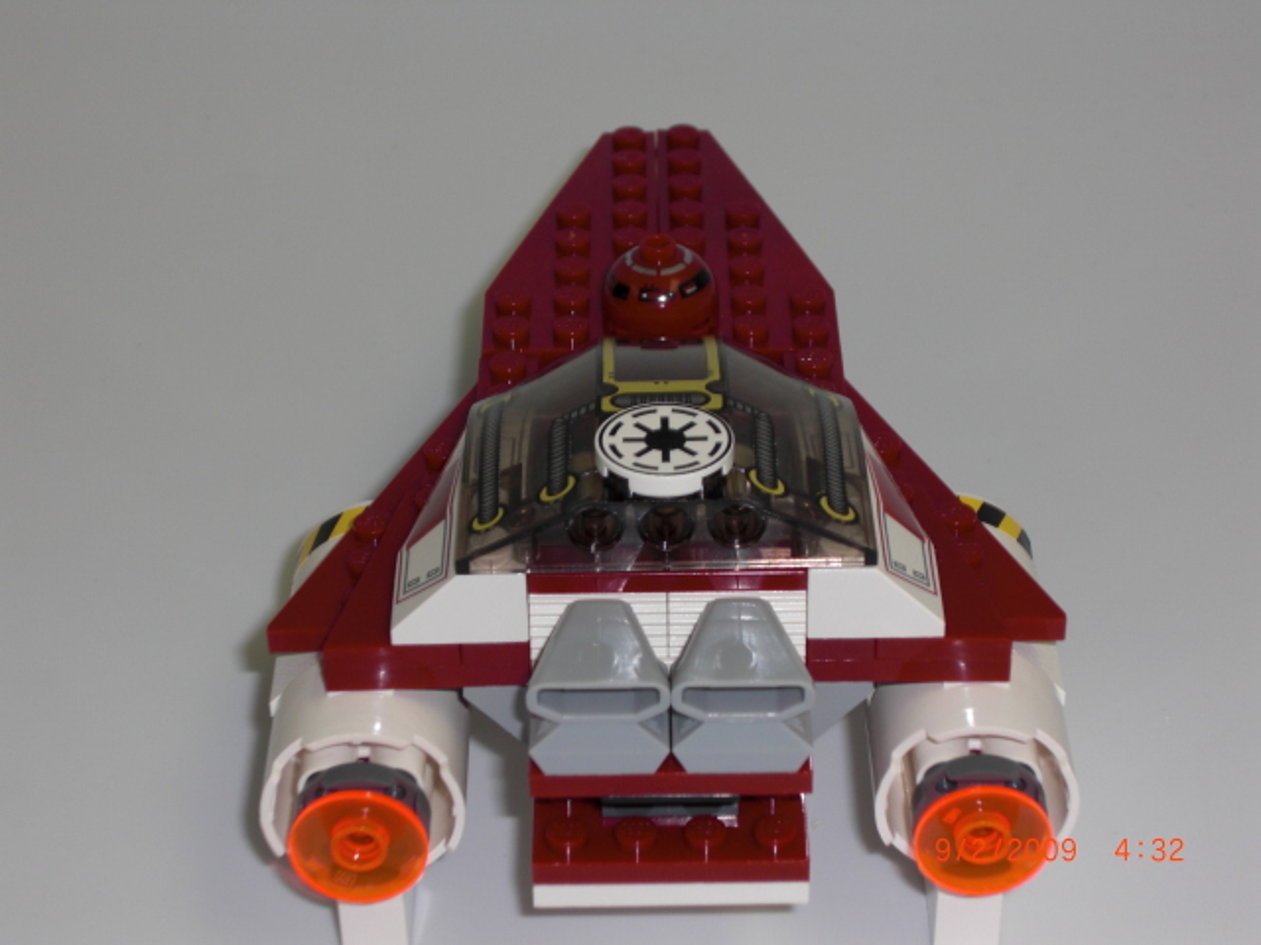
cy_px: 472
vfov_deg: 16.6
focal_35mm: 89
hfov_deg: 22.0
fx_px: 3242
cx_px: 630
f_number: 4.8
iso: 50
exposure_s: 1/80
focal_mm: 15.7
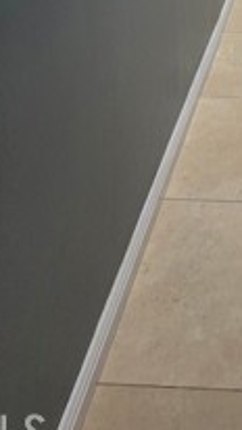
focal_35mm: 44
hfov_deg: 24.2
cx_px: 302
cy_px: -205
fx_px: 502
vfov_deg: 29.5
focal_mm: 2.2
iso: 320
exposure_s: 1/60
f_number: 1.9
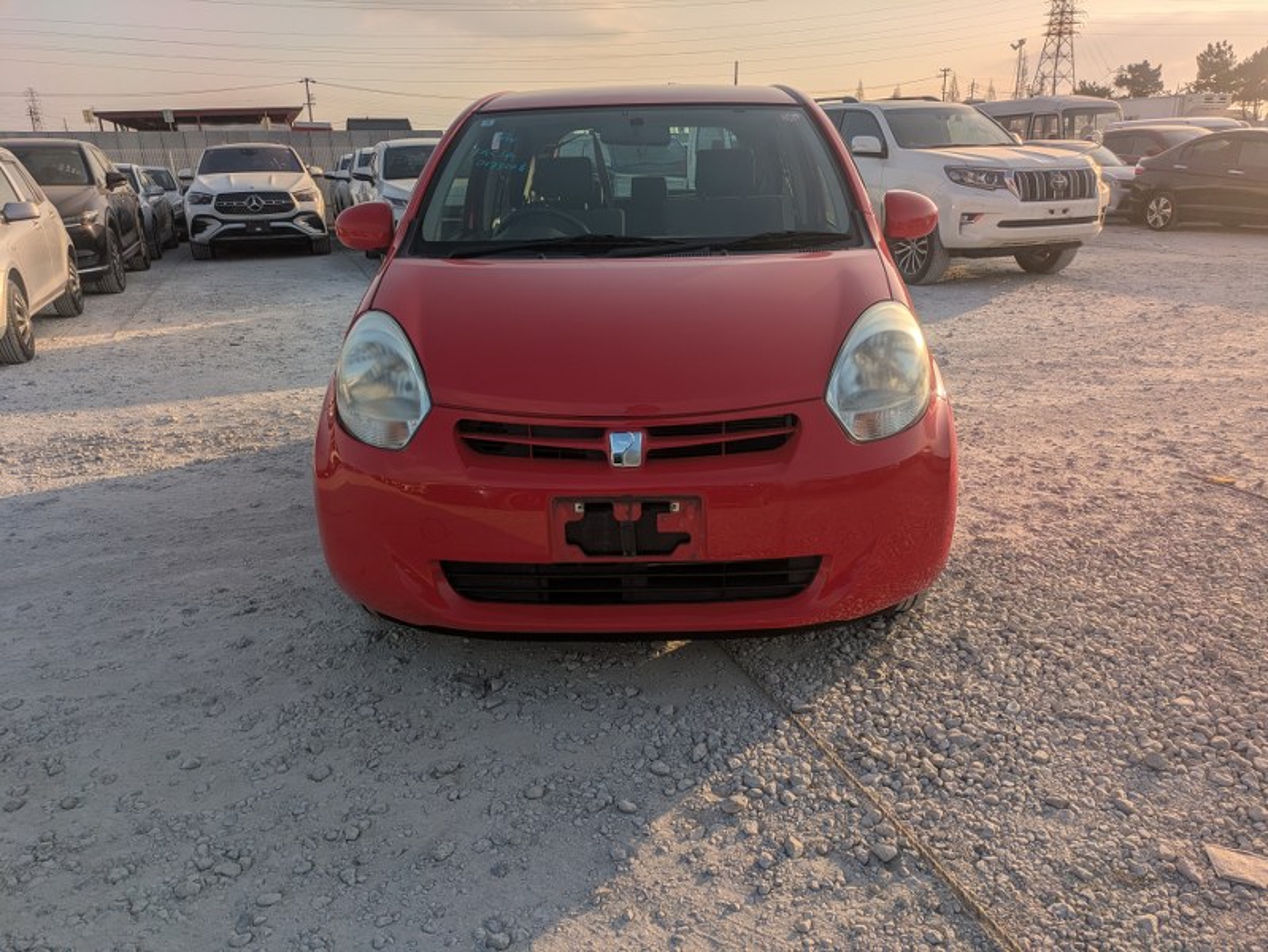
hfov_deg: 69.4
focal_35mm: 25
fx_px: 916
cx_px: 634
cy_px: 476
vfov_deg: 54.9
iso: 47
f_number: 1.89
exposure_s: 1/2841
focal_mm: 5.43
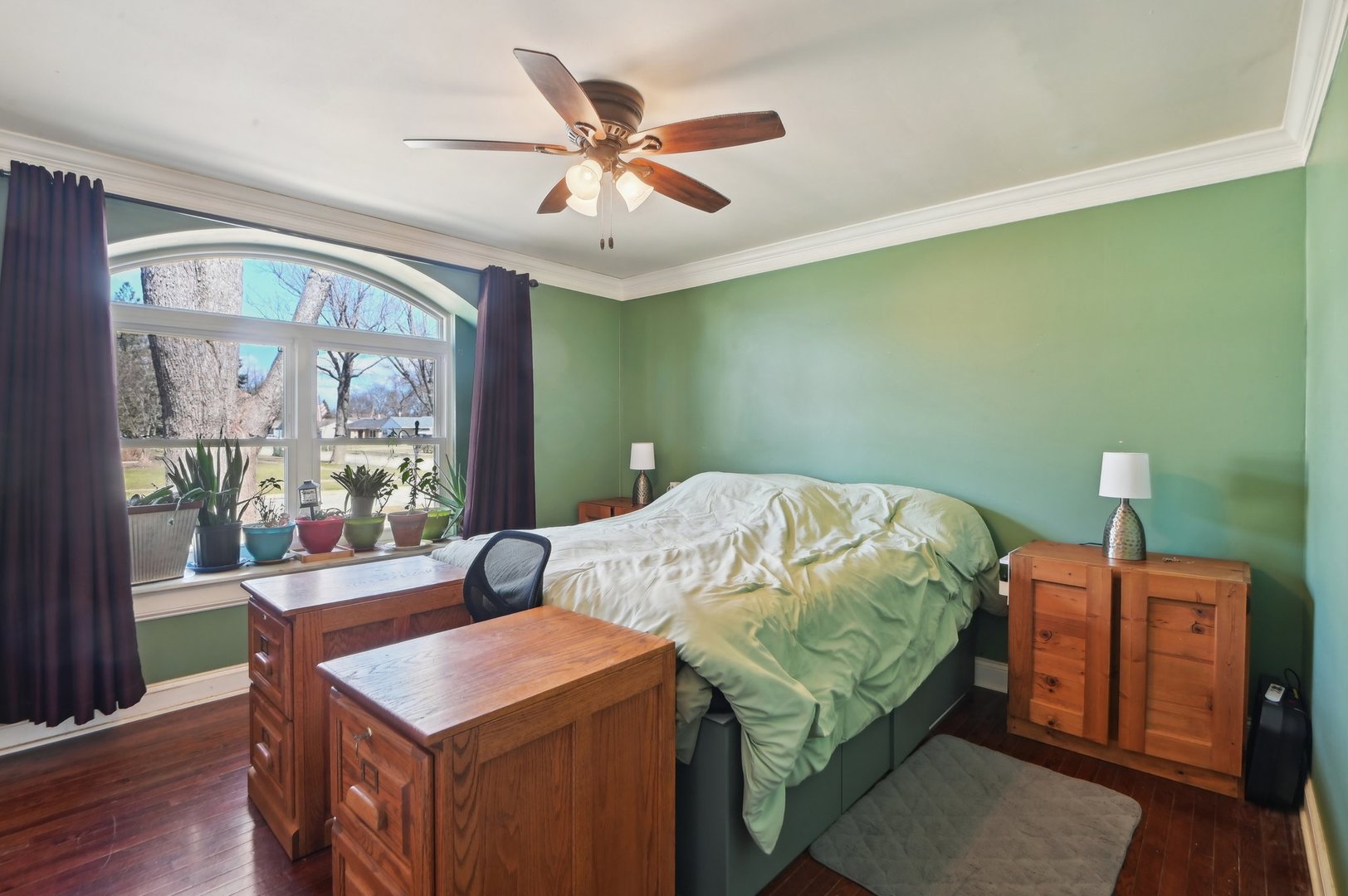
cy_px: 448
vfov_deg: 73.7
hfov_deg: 96.8
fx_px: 599
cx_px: 674
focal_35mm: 16
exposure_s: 1/4
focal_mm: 16
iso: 400
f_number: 13
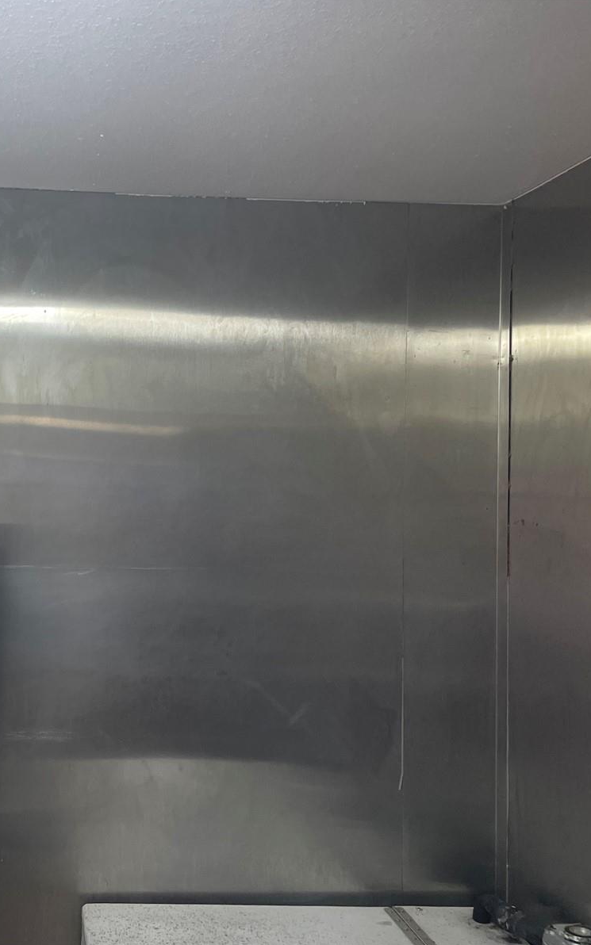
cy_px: 472
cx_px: 55
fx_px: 954
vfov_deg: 52.7
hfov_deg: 32.6
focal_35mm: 37
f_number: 1.6
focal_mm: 4.2
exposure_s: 1/120
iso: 125
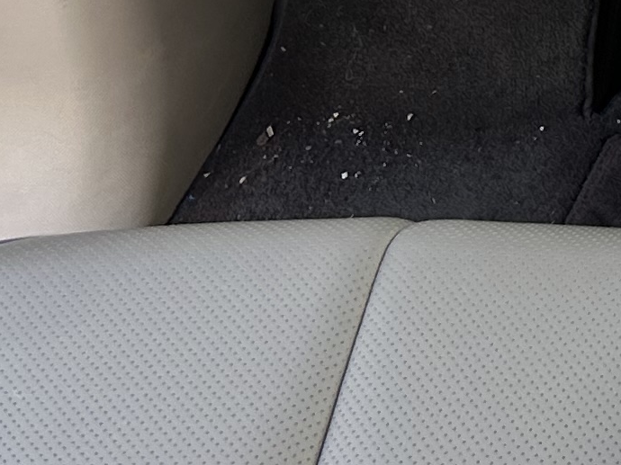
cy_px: -635
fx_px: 2726
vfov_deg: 8.9
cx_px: 1319
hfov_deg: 11.5
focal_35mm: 152
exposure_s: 1/448
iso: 50
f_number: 1.5
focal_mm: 5.7
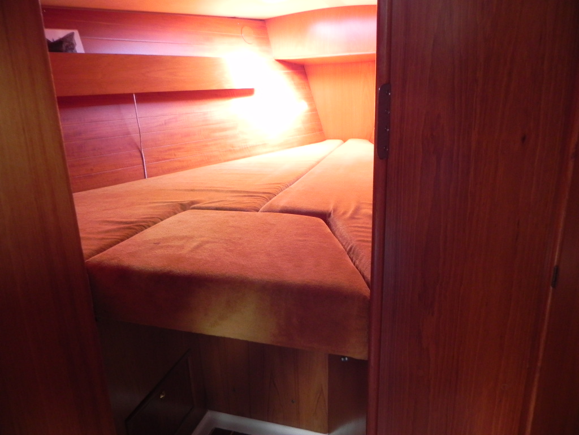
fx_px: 435
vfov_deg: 53.1
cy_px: 218
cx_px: 290
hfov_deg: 67.3
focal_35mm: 26
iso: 330
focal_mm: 4.6
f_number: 2.8
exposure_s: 1/30
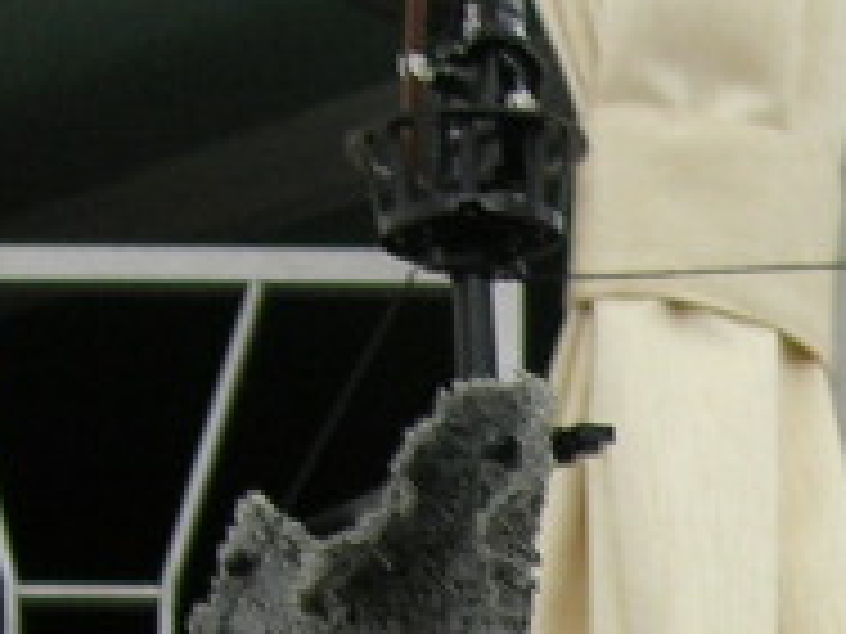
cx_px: 1251
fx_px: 5059
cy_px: 1281
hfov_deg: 9.3
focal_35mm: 207
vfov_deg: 6.9
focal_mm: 7.8
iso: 64
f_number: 2.8
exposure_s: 1/17
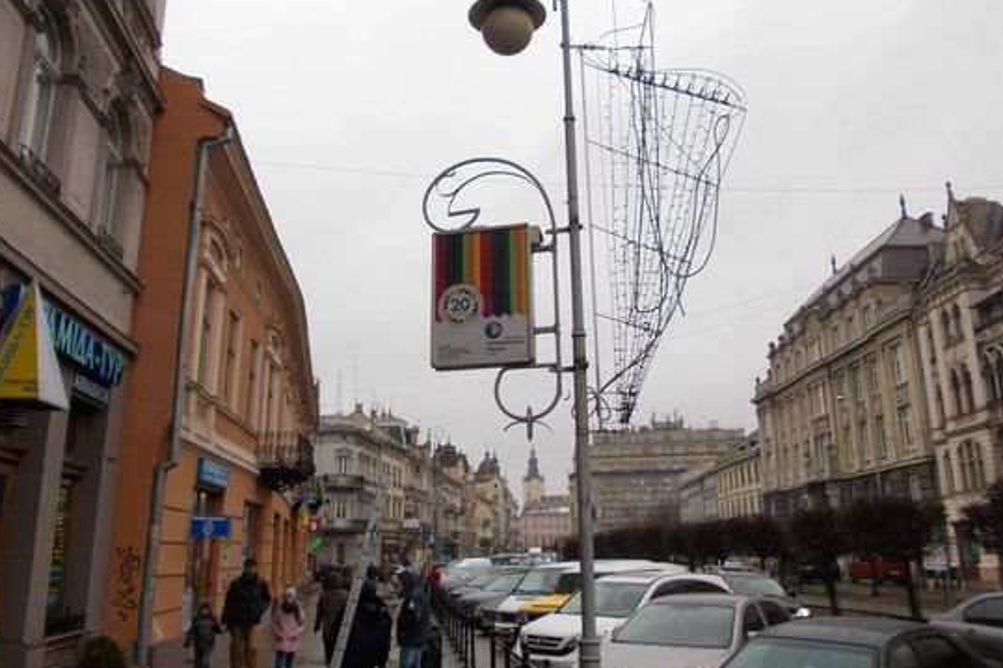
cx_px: 490
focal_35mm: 30
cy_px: 309
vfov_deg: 43.5
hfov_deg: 61.9
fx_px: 836
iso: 100
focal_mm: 4
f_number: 2.7
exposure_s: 1/250
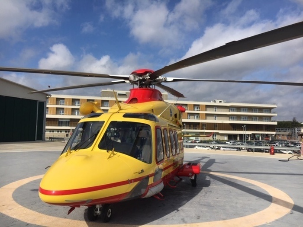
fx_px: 254
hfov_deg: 61.7
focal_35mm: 29
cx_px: 152
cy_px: 114
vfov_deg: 48.2
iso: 25
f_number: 2.2
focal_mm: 4.15
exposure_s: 1/2747
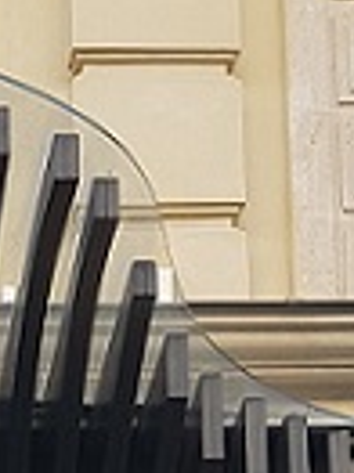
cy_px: 968
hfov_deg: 9.0
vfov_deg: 11.2
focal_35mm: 159
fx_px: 2172
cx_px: -217
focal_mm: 4.2
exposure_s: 1/158
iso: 40
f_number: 1.7
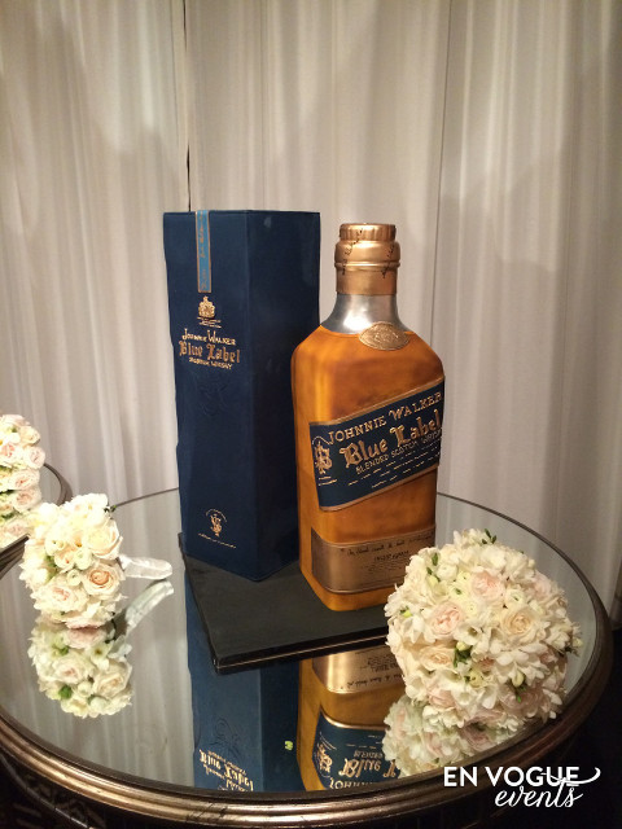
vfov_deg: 61.7
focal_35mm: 29
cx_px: 311
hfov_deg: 48.2
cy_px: 414
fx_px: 695
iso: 320
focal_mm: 4.15
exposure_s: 1/30
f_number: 2.2
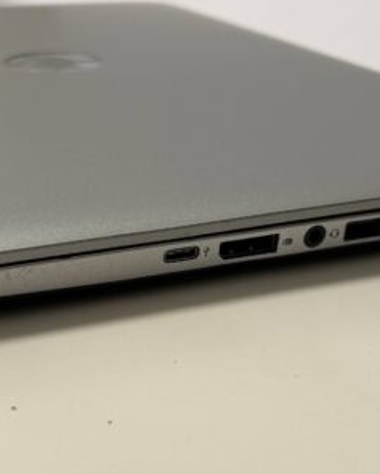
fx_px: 843
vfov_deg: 31.4
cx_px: 181
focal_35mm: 60
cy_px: 239
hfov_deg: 25.4
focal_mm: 5.7
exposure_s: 1/50
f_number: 1.5
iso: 100
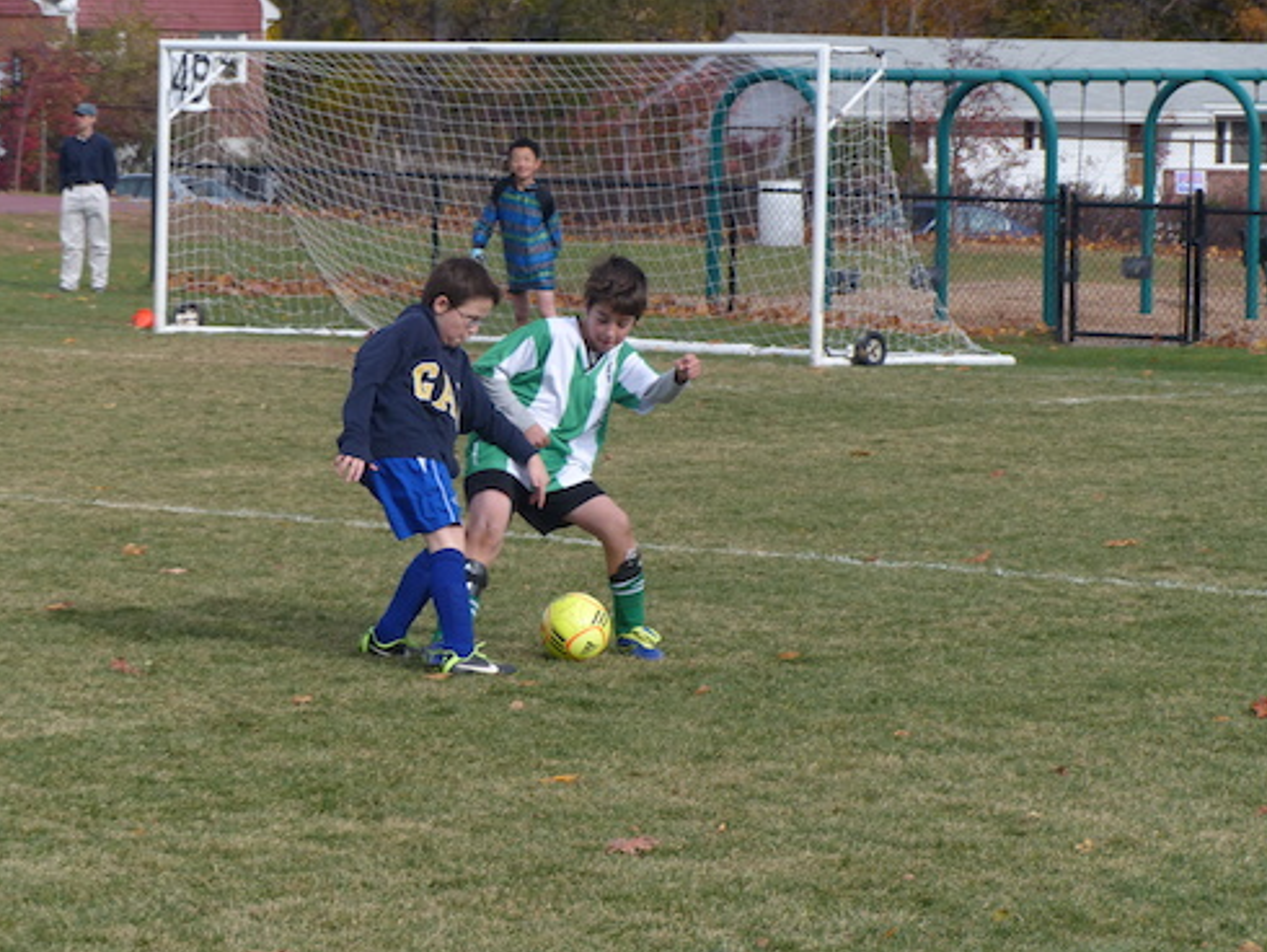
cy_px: 486
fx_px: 5859
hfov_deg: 12.3
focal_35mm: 160
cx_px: 599
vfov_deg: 9.3
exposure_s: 1/500
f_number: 2.8
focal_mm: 26.5
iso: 125
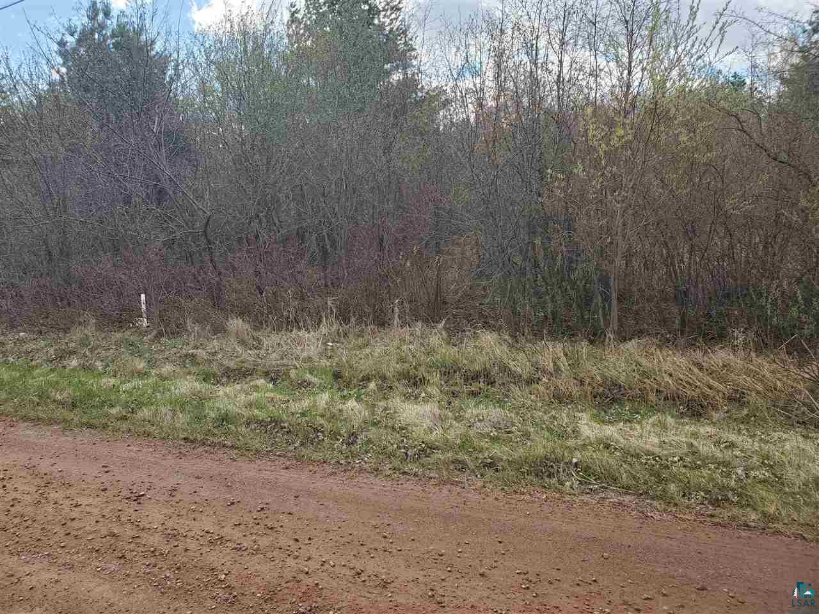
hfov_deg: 67.3
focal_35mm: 26
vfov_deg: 53.1
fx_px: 615
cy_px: 307
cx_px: 410
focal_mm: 4.3
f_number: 2.4
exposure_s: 1/588
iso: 50
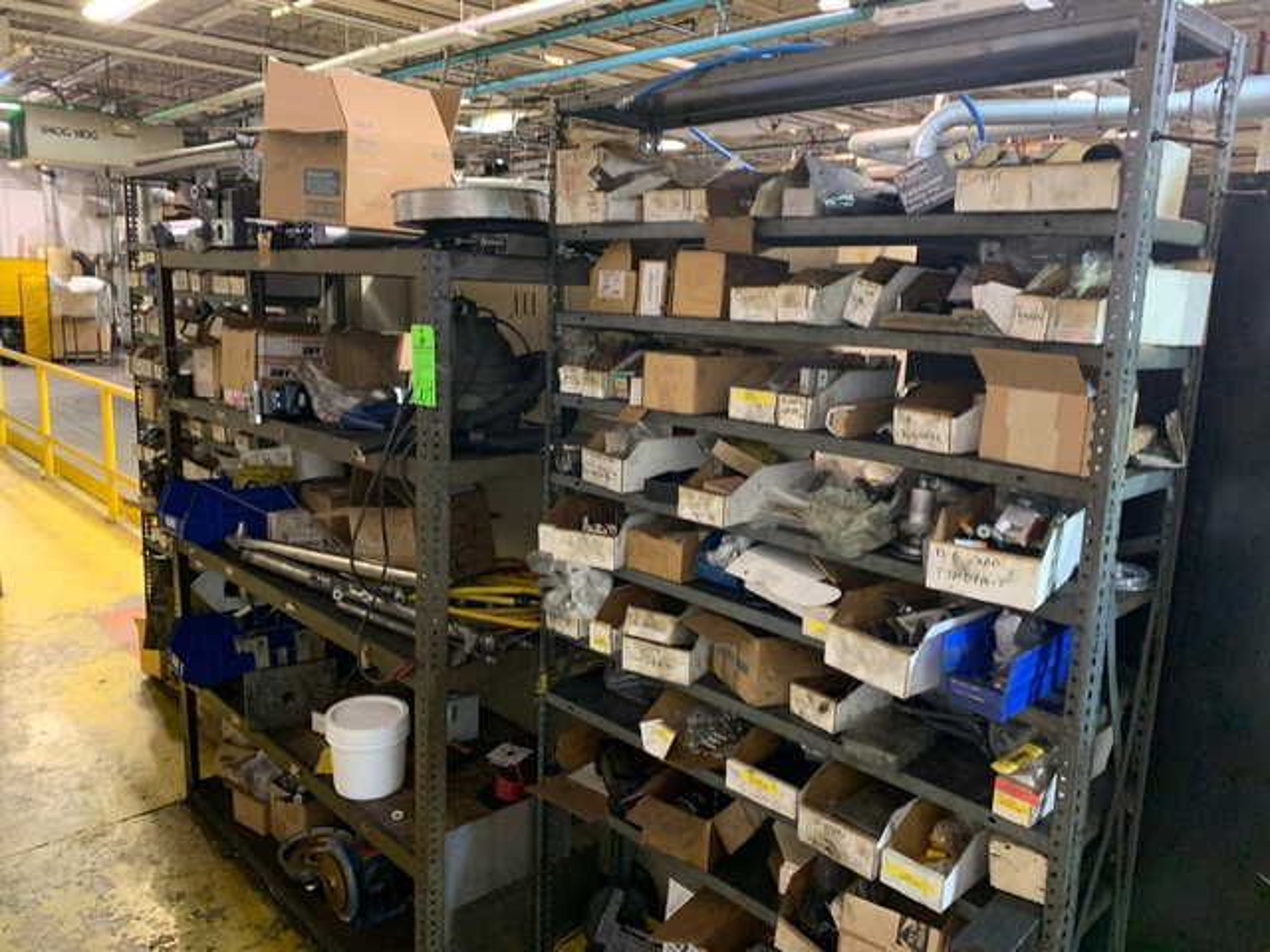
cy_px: 476
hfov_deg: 67.3
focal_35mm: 26
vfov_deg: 53.1
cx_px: 635
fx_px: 954
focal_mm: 4.25
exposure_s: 1/30
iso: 500
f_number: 1.8
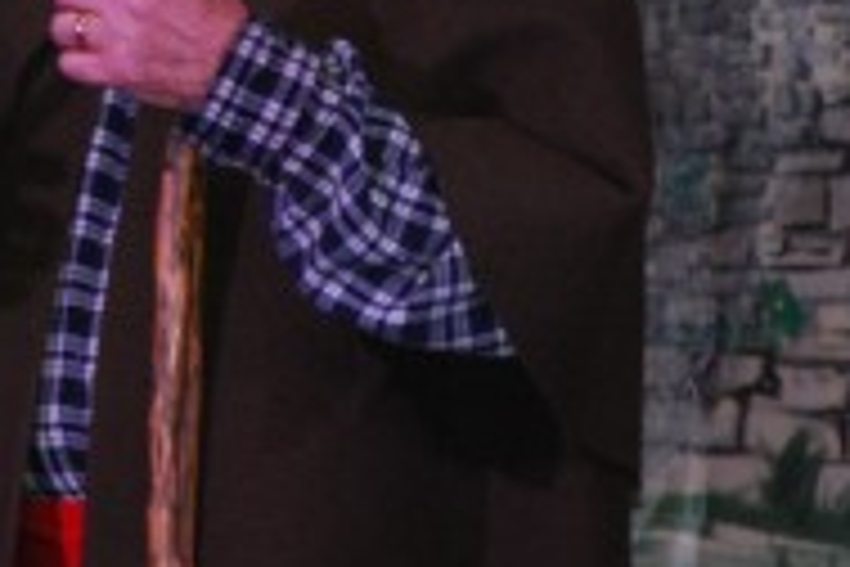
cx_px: -153
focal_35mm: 840
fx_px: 19825
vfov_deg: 1.6
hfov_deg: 2.5
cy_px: -38
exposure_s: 1/80
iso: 800
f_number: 5.3
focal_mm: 165
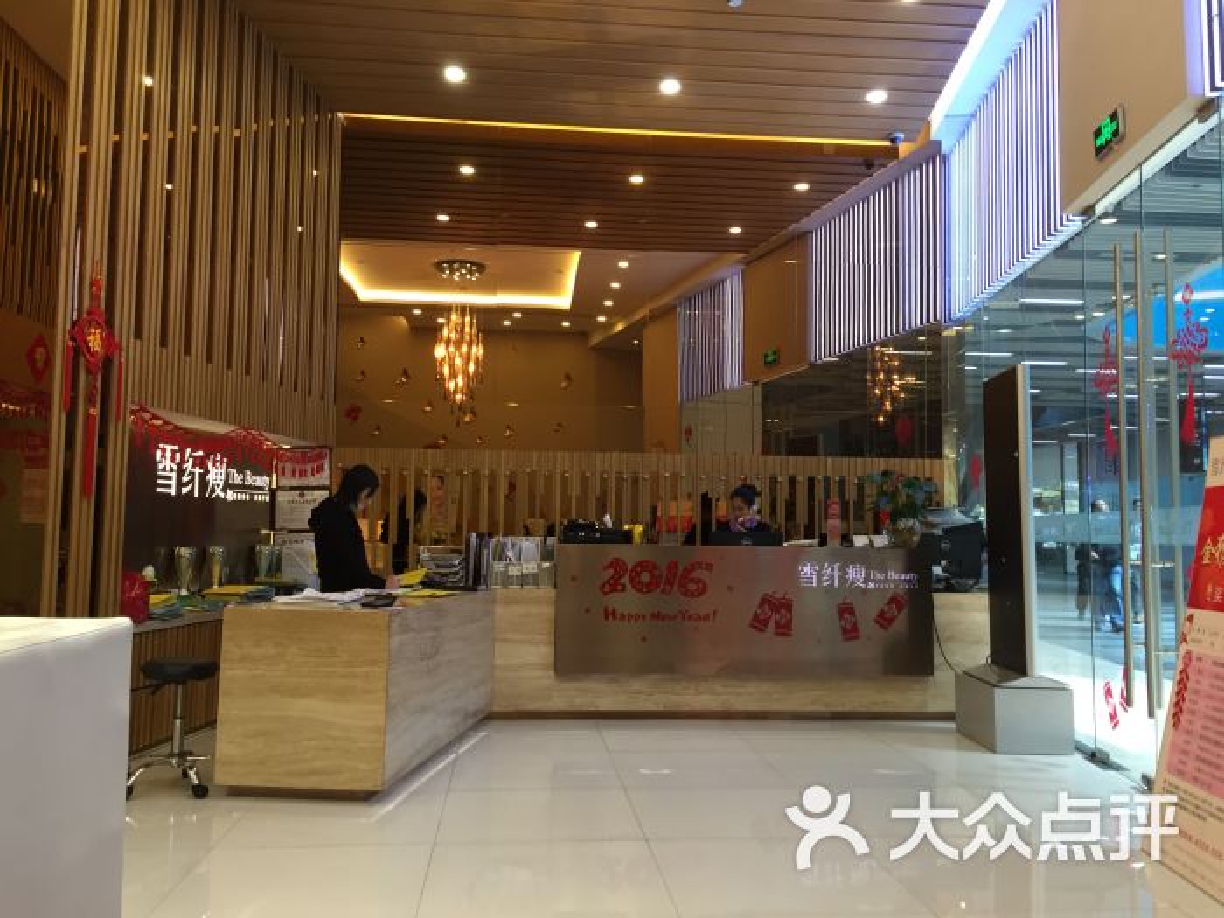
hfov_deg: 61.7
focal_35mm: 29
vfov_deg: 48.2
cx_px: 612
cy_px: 459
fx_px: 1025
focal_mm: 4.15
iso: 125
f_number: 2.2
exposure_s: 1/33
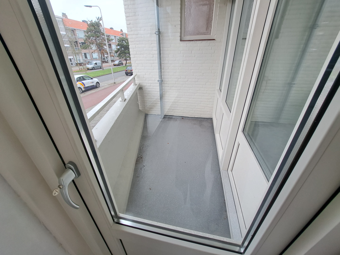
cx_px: 170
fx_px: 128
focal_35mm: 13
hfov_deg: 106.2
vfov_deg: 89.9
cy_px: 128
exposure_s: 1/50
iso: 50
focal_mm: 1.7
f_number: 2.2
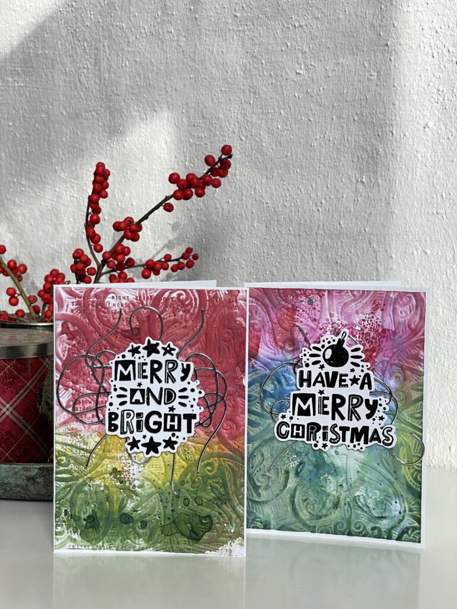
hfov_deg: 28.0
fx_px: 915
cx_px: 228
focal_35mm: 52
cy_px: 304
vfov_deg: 36.8
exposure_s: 1/134
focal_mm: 6
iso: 25
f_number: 2
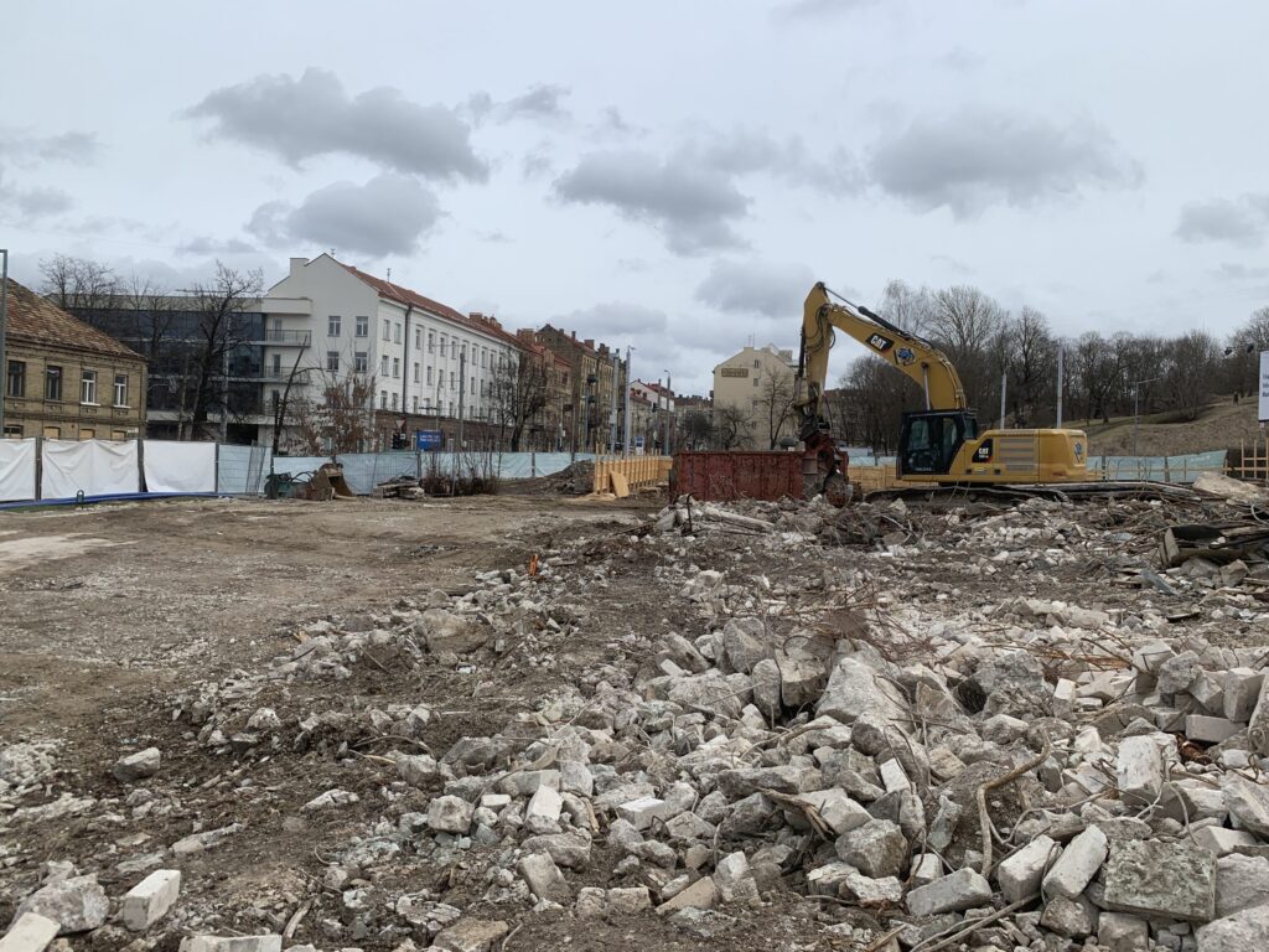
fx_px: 953
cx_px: 634
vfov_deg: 53.1
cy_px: 476
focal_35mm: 26
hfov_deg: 67.3
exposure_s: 1/2257
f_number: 1.8
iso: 25
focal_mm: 4.25
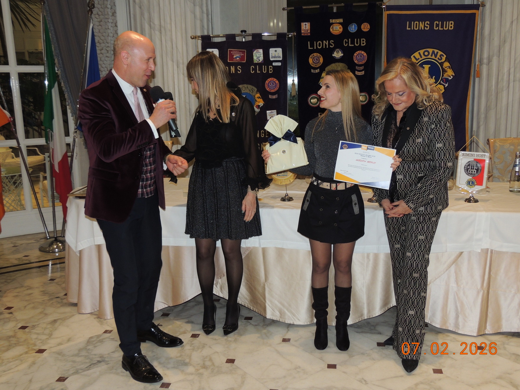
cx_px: 260
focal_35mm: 35
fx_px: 526
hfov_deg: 52.6
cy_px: 195
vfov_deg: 40.7
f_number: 3.3
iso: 200
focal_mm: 6.2
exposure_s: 1/30
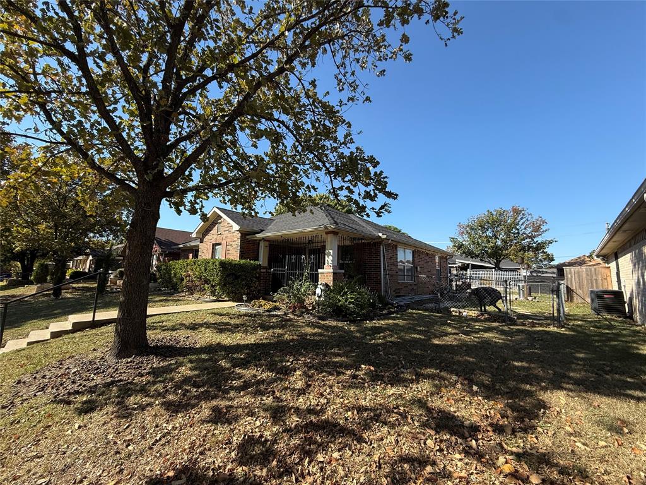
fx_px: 261
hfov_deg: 102.1
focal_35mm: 14
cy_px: 242
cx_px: 323
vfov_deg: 85.7
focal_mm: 2.22
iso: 50
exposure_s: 1/901
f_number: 2.2
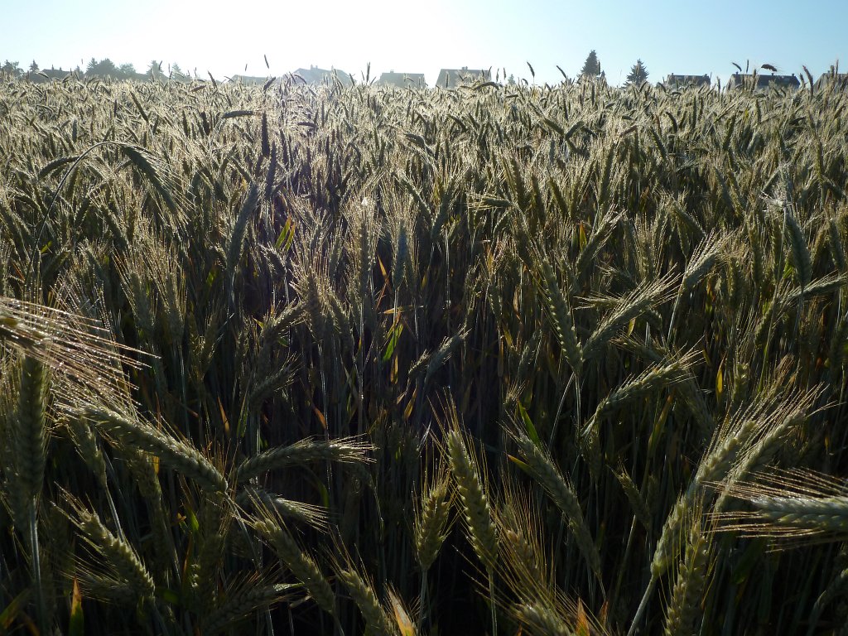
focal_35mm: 25
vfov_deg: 54.9
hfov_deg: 69.4
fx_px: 612
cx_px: 424
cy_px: 318
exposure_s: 1/500
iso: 80
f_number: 5
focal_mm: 4.1
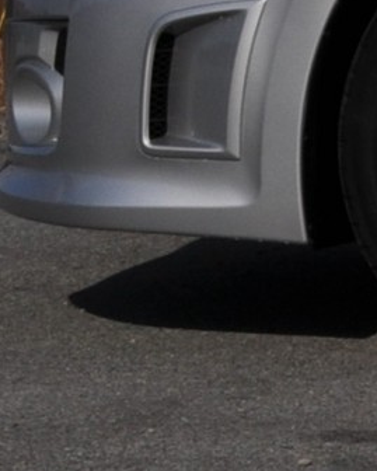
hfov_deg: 4.7
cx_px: 1640
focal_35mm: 293
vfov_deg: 6.5
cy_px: -214
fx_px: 4085
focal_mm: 28
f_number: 13
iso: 200
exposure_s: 1/640
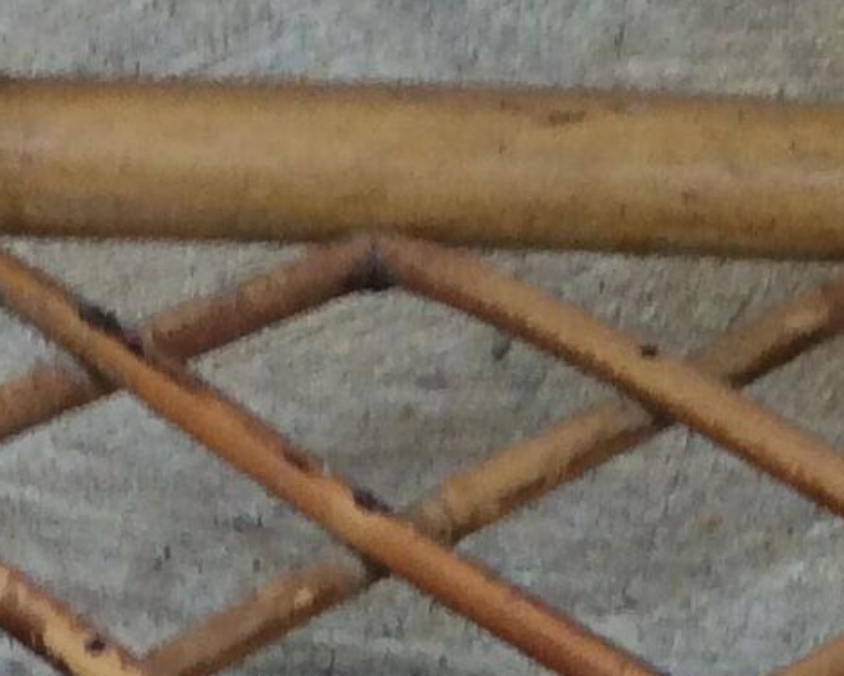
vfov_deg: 8.3
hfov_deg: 11.1
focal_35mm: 173
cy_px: 1585
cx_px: 598
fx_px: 4323
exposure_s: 1/100
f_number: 2.4
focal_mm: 3.3
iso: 64
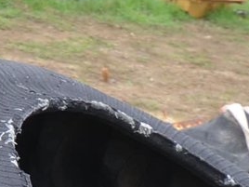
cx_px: -93
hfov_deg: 8.8
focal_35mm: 221
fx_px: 1590
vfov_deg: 6.5
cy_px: 416
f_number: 5.6
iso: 220
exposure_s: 1/125
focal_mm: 24
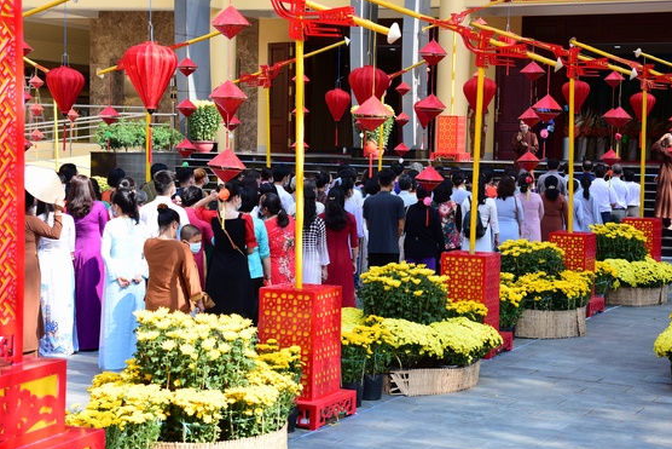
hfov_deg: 26.6
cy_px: 202
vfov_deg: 18.0
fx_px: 1419
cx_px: 370
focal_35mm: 76
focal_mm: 65
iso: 250
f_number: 6.3
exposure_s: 1/200
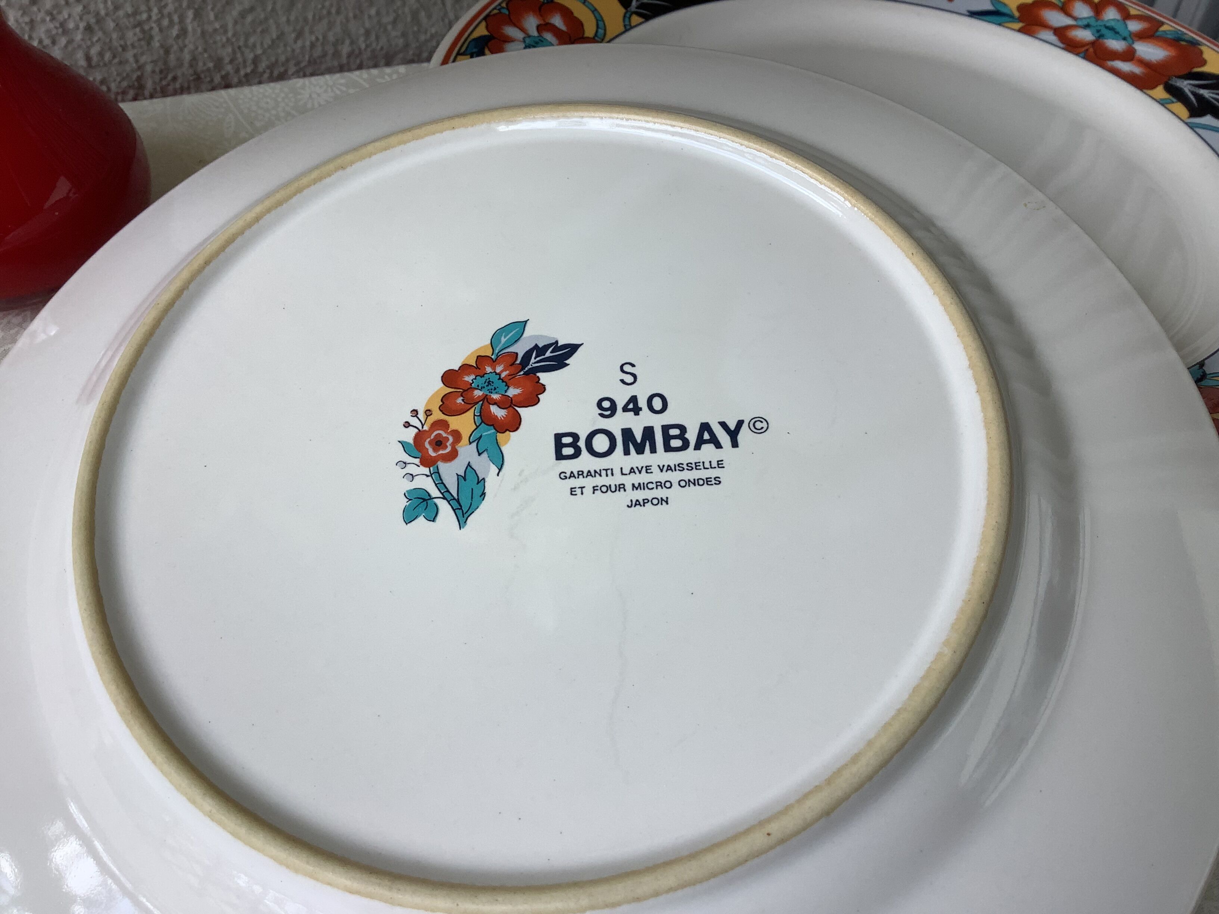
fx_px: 1092
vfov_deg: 45.4
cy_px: 457
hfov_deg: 58.4
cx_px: 610
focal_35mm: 31
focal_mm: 3.3
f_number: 2.4
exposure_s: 1/384
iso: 25
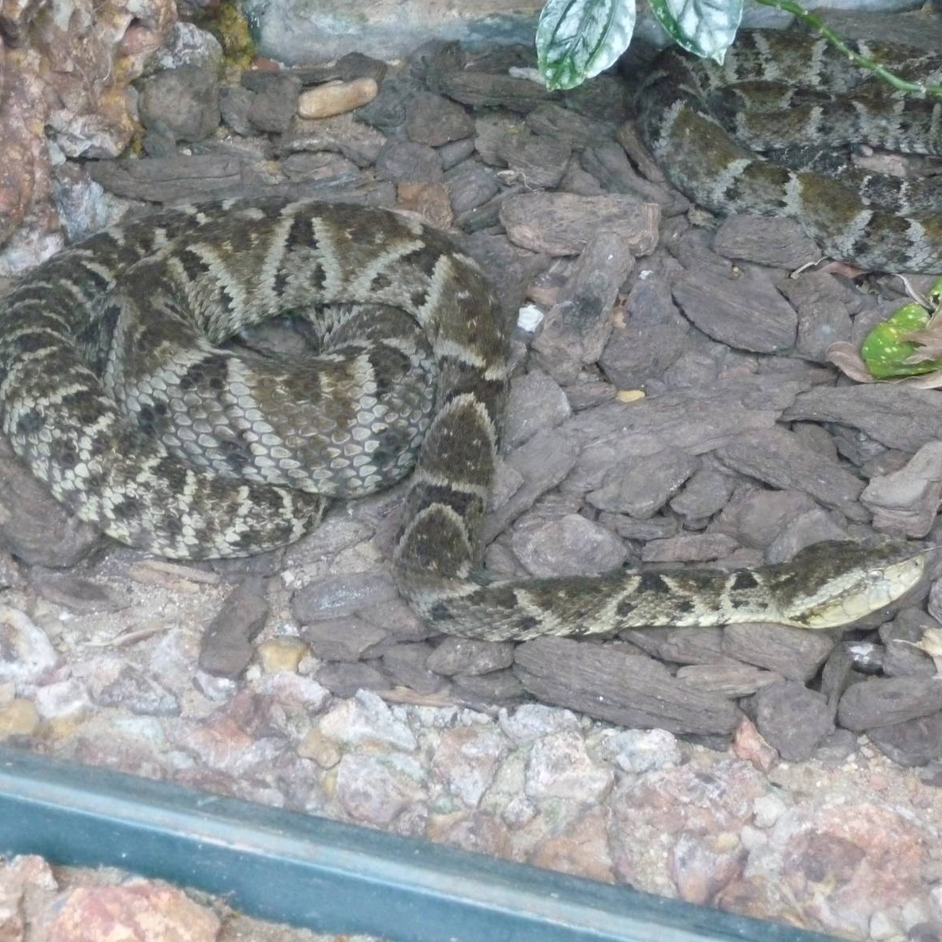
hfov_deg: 23.4
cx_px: 441
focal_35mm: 74
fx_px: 2278
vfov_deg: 23.4
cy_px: 468
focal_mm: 10.5
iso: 800
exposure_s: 1/80
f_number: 4.5
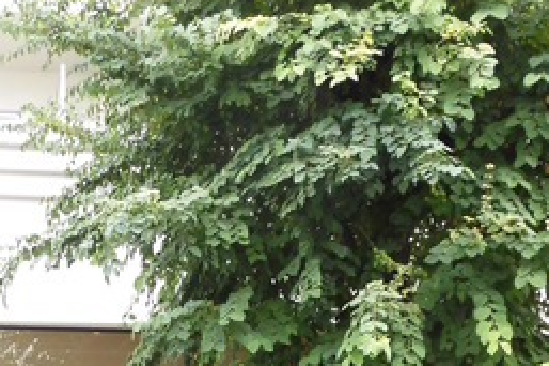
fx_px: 1265
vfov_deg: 15.6
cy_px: 473
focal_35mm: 83
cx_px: 66
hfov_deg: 23.9
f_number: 3.5
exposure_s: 1/60
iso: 160
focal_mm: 5.81
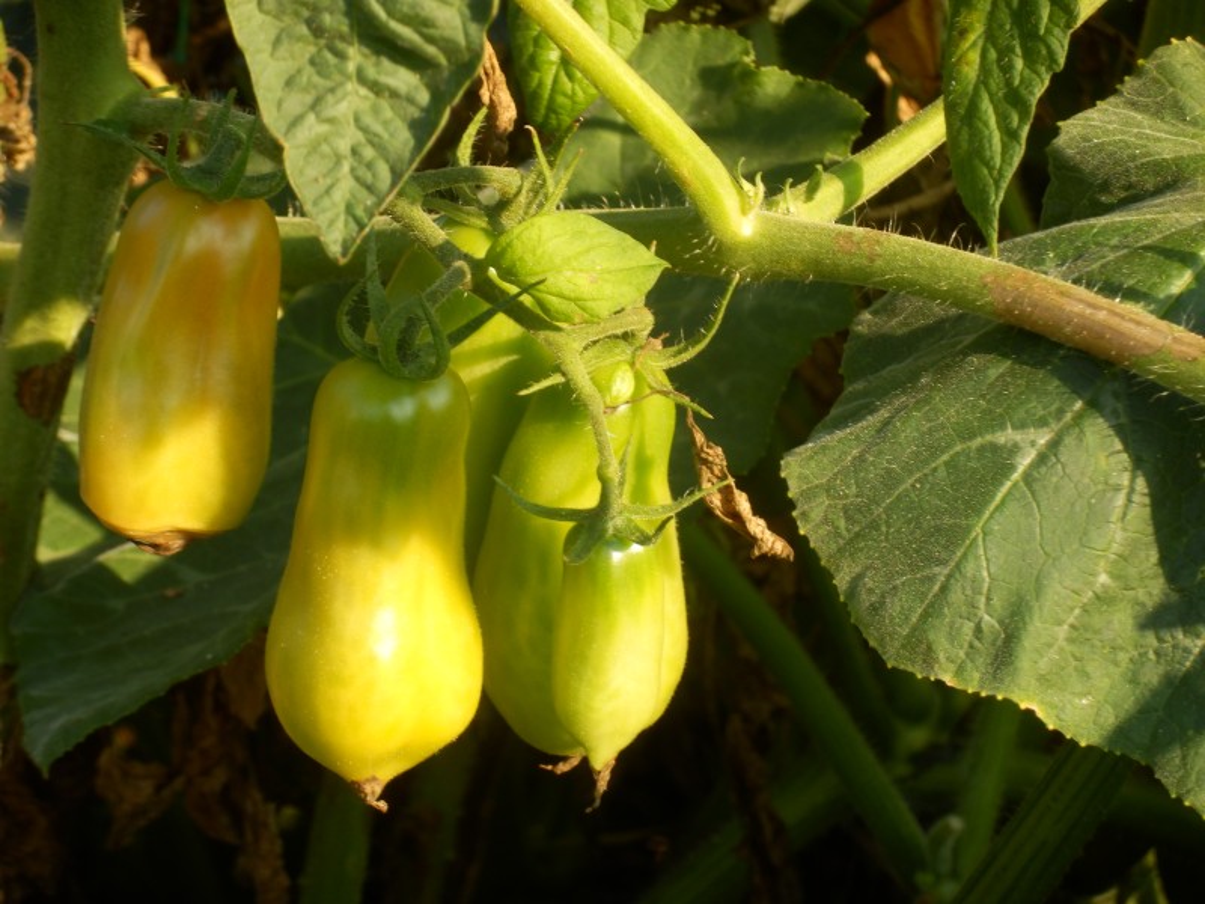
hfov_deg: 10.0
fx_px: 6892
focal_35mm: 198
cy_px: 452
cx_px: 602
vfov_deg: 7.5
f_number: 5.8
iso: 100
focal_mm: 35.1
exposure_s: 1/100
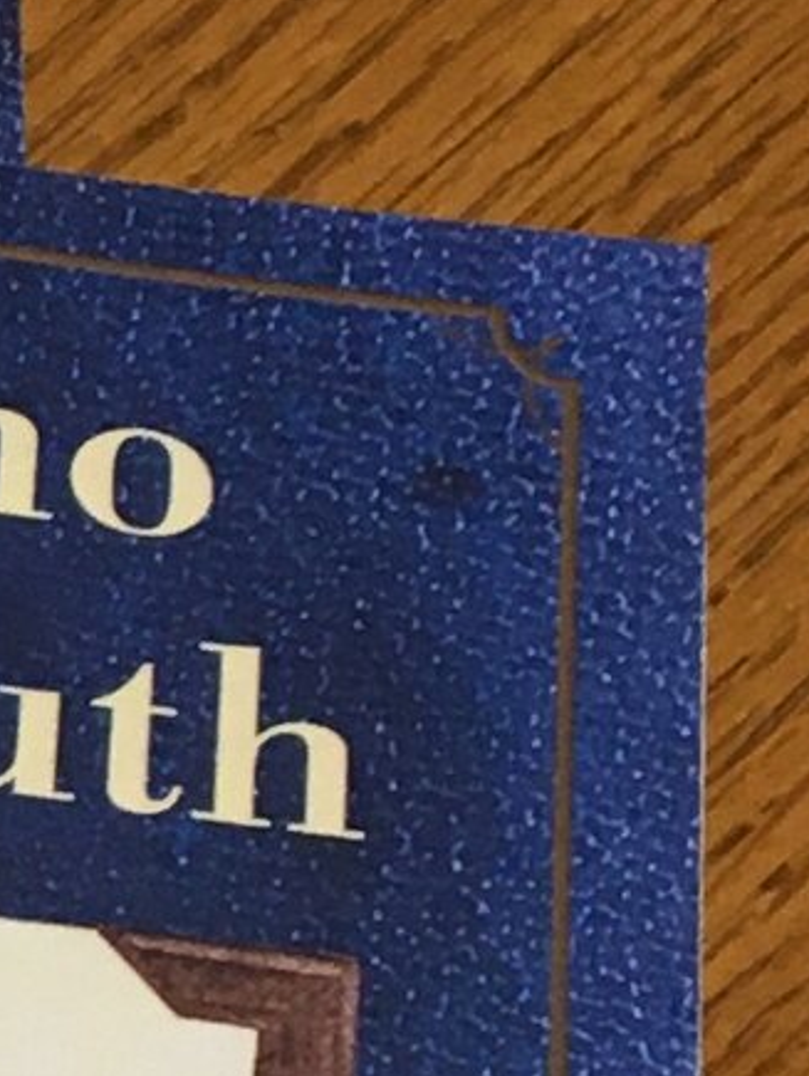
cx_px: -1284
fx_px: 6908
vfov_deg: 8.9
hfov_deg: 6.3
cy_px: 978
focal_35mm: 222
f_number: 2.2
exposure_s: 1/30
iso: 64
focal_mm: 4.15
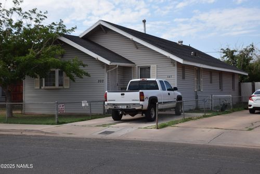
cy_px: 87
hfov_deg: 37.8
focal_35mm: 52
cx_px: 130
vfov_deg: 25.8
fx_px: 379
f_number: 10
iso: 200
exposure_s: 1/400
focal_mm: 35
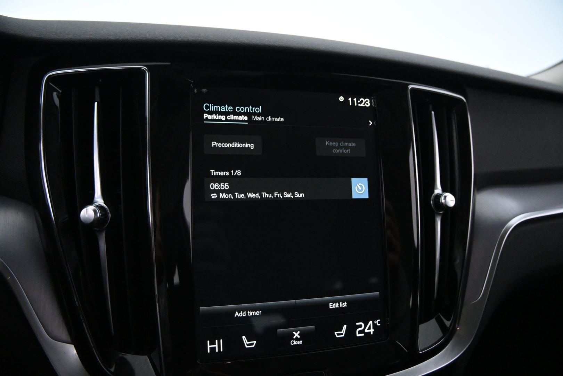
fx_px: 1173
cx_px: 282
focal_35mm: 75
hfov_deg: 27.0
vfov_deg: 18.2
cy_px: 188
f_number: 6.3
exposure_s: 1/80
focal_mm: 50
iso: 4500
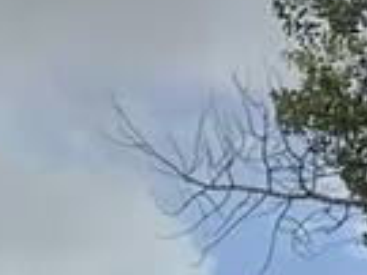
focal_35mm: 197
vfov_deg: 6.6
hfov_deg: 9.4
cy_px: 915
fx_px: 2087
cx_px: -367
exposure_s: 1/982
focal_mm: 5.7
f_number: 1.5
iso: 50
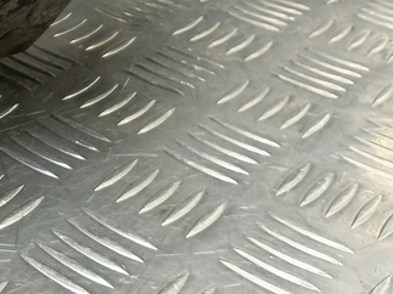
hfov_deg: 22.6
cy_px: -119
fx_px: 828
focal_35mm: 73
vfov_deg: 18.3
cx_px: -168
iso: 170
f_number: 1.6
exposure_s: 1/50
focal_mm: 4.11
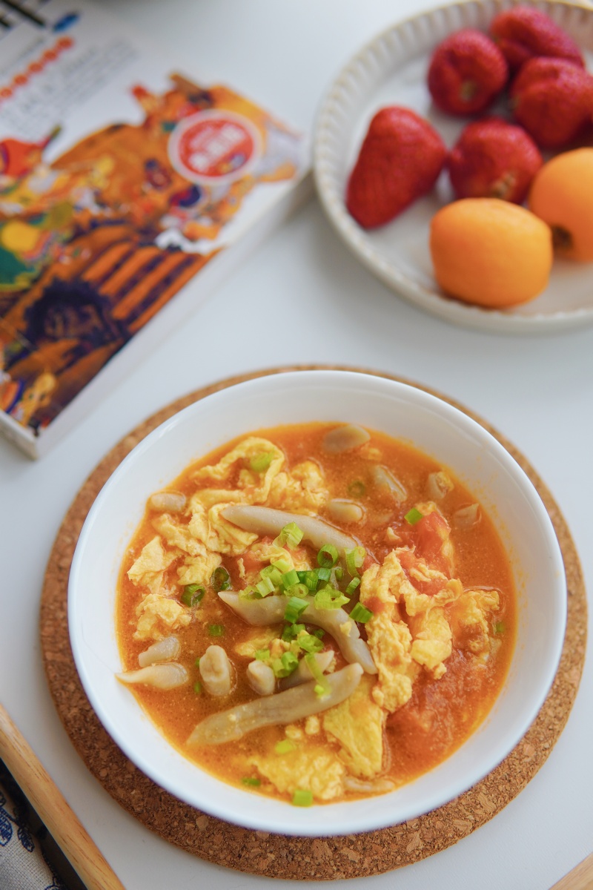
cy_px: 445
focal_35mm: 45
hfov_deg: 29.9
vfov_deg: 43.6
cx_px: 296
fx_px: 1112
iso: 200
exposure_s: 1/50
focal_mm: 30
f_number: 2.2
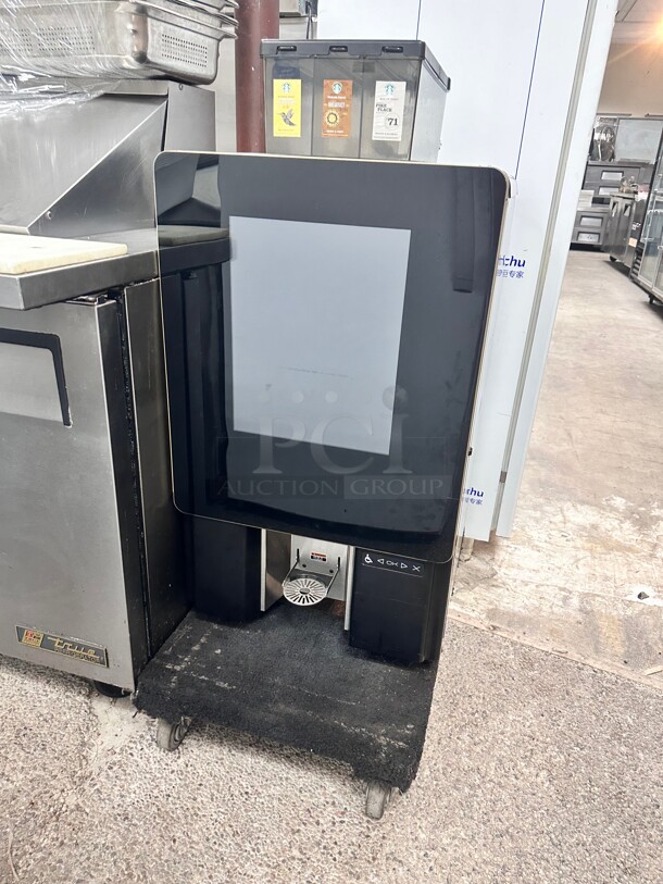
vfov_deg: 71.6
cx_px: 332
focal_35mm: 24
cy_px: 442
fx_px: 613
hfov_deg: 56.8
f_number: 1.78
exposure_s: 1/60
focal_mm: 6.86
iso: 400
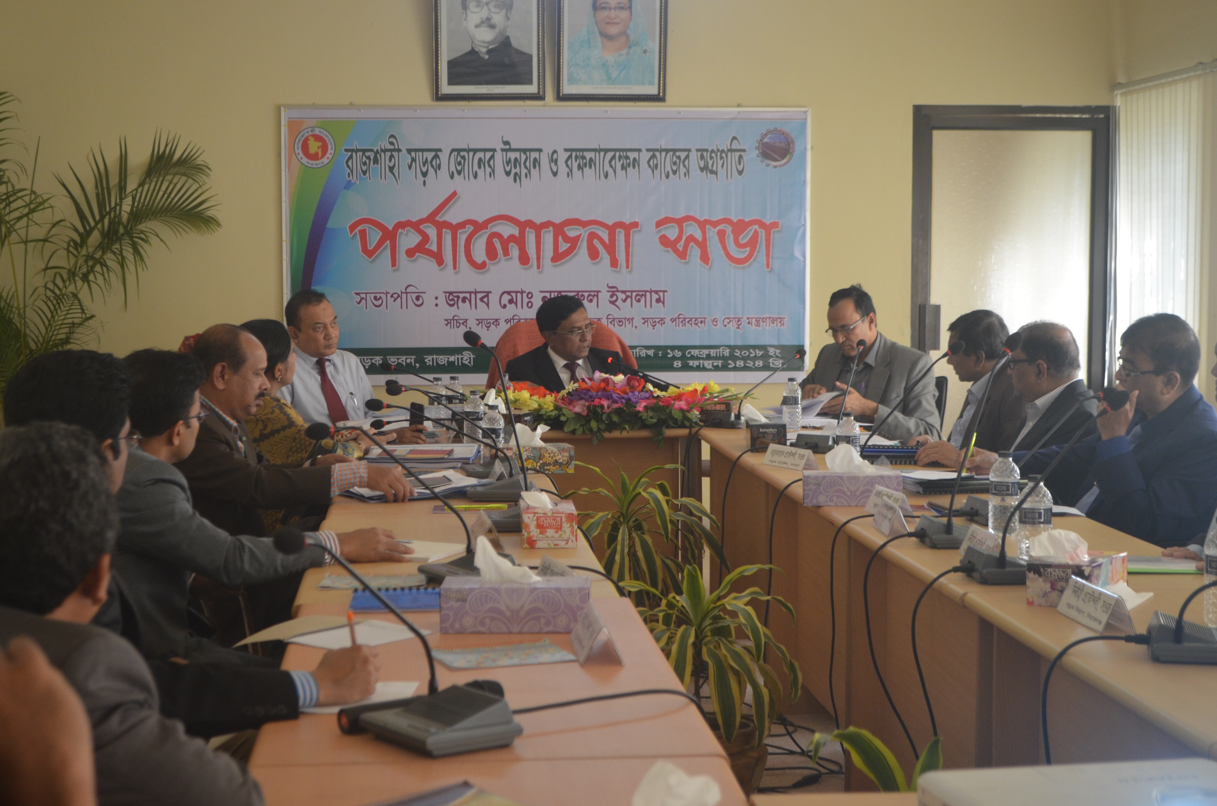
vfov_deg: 22.5
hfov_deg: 33.5
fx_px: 2024
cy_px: 403
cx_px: 608
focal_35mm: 60
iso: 800
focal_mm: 40
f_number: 5.3
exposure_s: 1/50
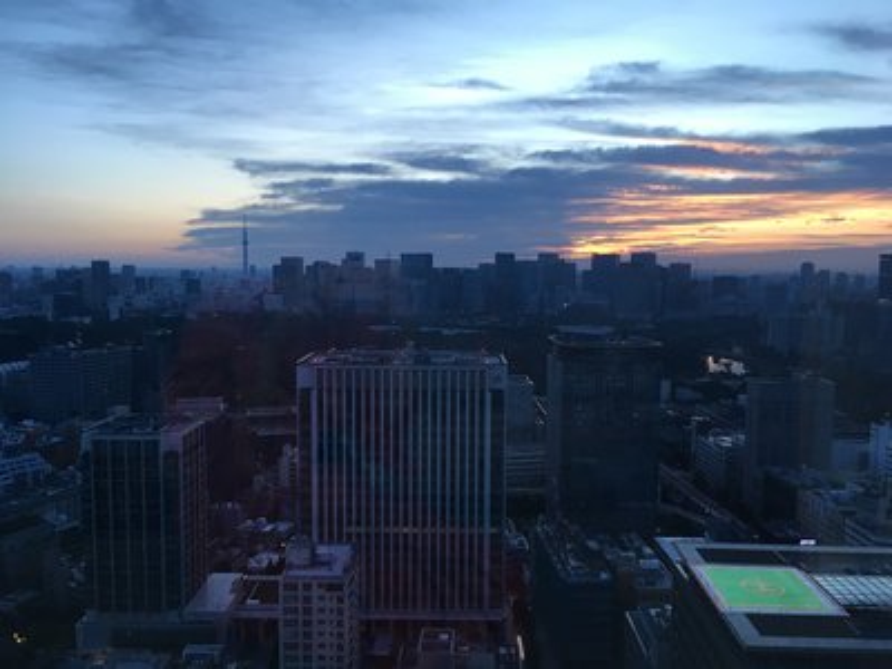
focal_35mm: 29
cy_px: 334
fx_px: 747
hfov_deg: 61.7
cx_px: 446
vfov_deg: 48.2
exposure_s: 1/30
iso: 32
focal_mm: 4.15
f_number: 2.2
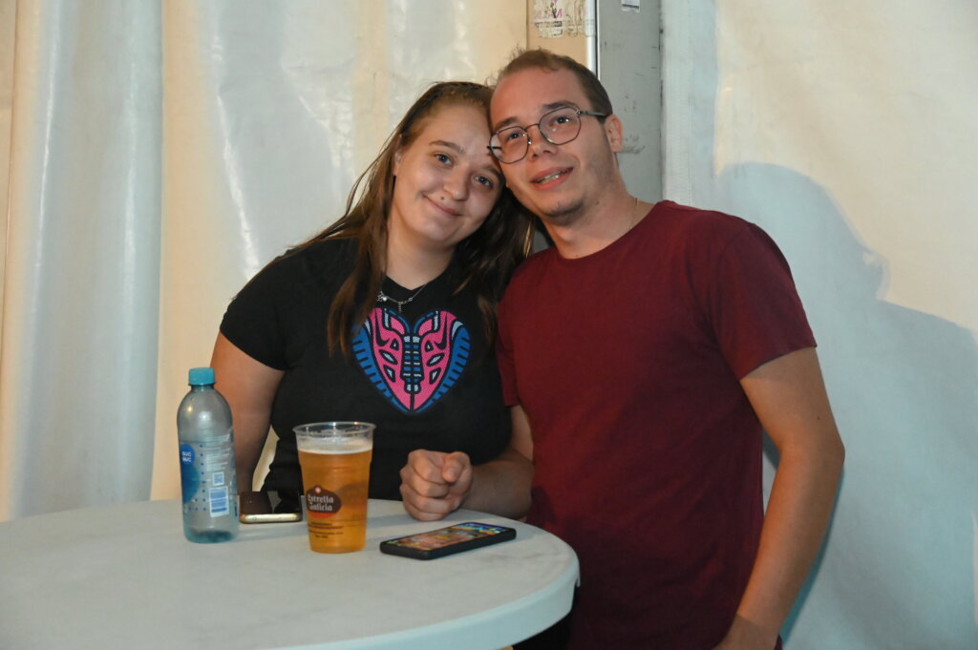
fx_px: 1629
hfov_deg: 33.4
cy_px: 325
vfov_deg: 22.6
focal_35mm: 60
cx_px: 489
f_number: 6
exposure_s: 1/60
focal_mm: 60
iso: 20000
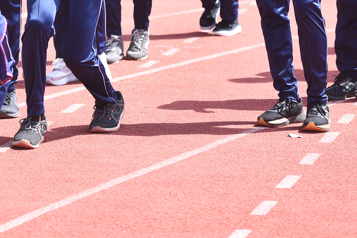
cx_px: 94
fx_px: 2620
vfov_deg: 5.2
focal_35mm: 264
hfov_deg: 7.8
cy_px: -56
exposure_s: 1/1600
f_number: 2.8
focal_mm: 95
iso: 250
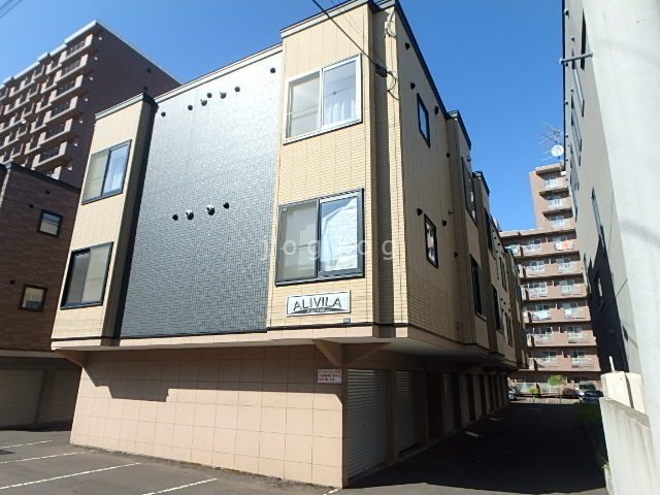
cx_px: 330
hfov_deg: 79.0
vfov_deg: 63.4
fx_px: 400
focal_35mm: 21
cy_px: 248
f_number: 6
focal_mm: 3.7
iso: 125
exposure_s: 1/400
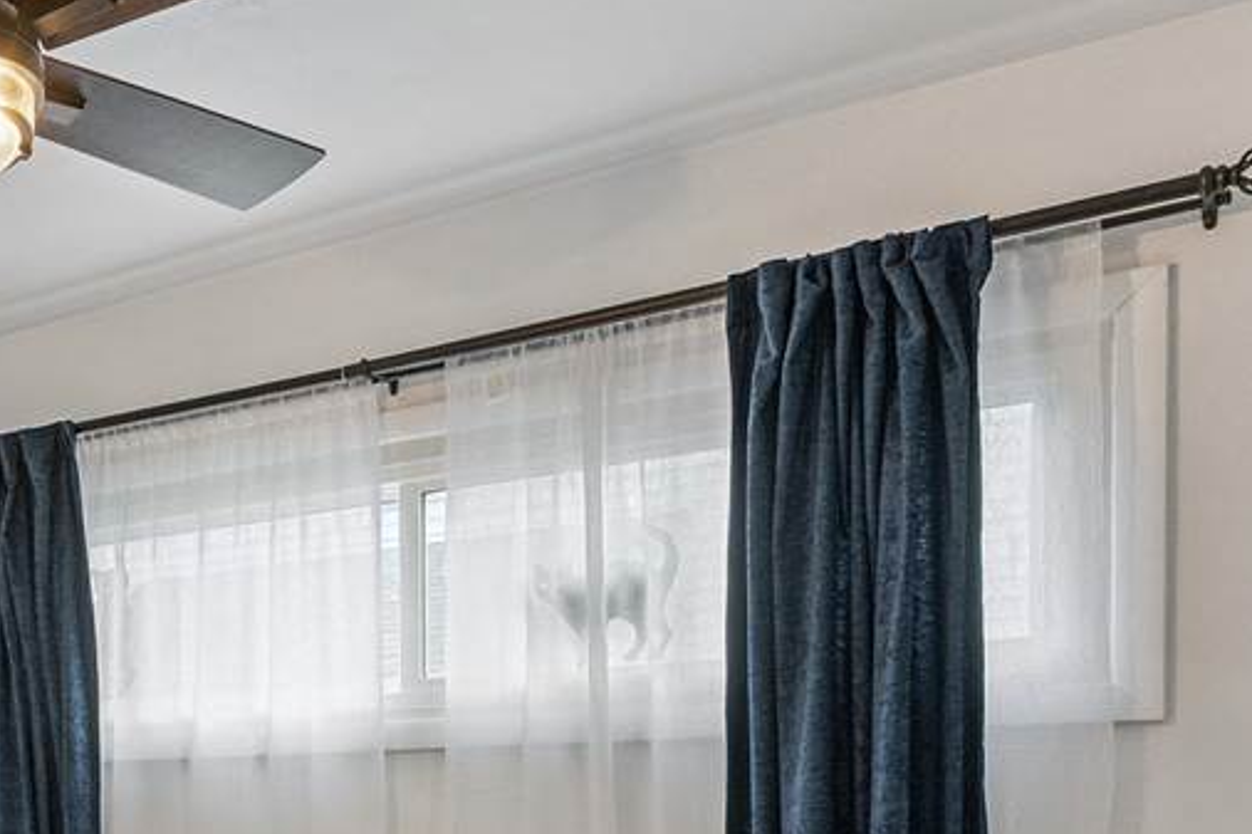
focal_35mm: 43
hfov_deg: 35.4
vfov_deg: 29.4
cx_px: -262
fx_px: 1495
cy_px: 809
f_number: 9
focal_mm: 17
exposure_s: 1/20
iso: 800
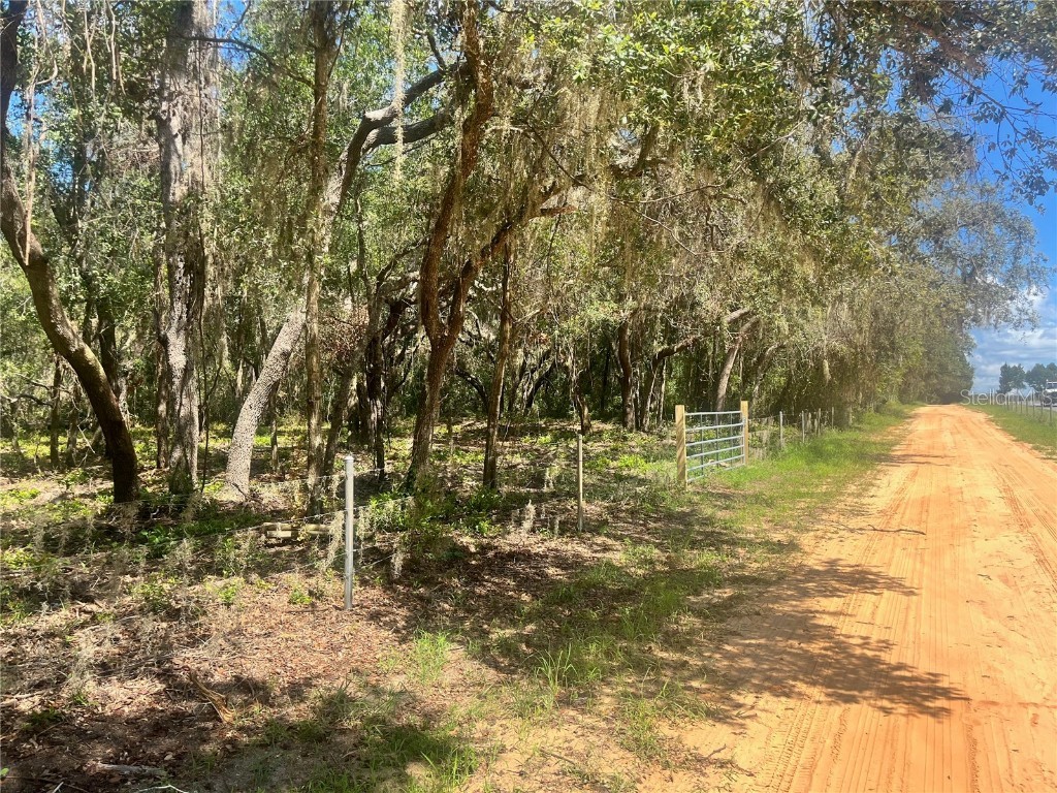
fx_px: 794
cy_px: 396
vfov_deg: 53.1
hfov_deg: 67.3
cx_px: 528
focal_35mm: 26
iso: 50
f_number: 1.6
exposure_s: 1/1325
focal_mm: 5.1
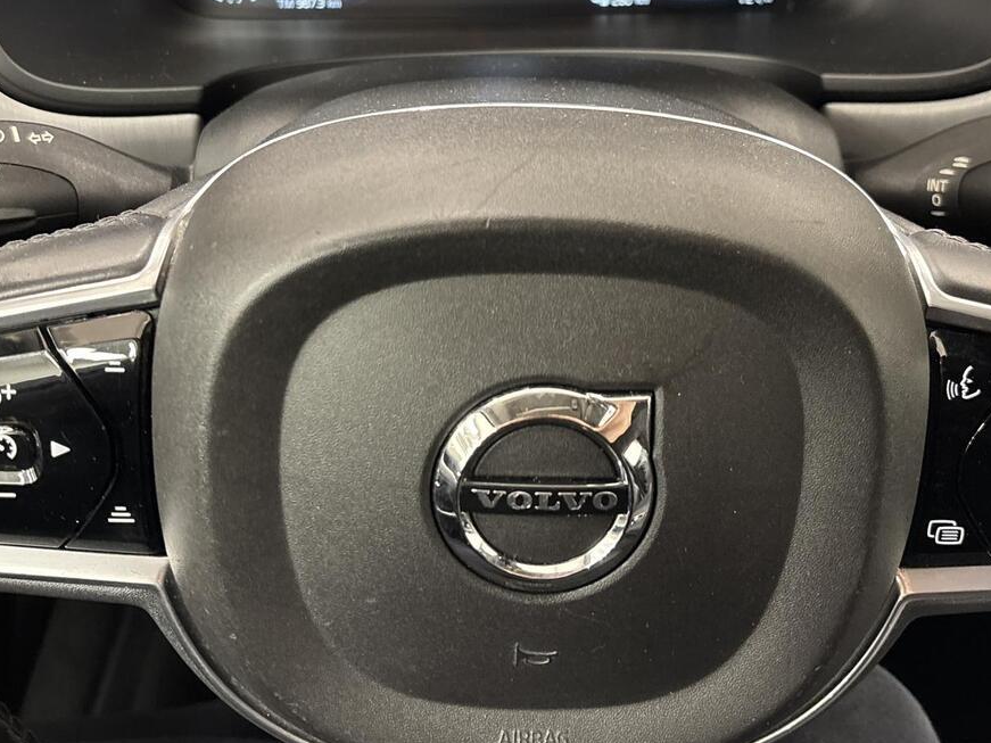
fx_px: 1231
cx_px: 504
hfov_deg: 43.9
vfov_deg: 33.1
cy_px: 214
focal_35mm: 43
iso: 500
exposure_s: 1/40
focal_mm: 5.96
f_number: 1.6
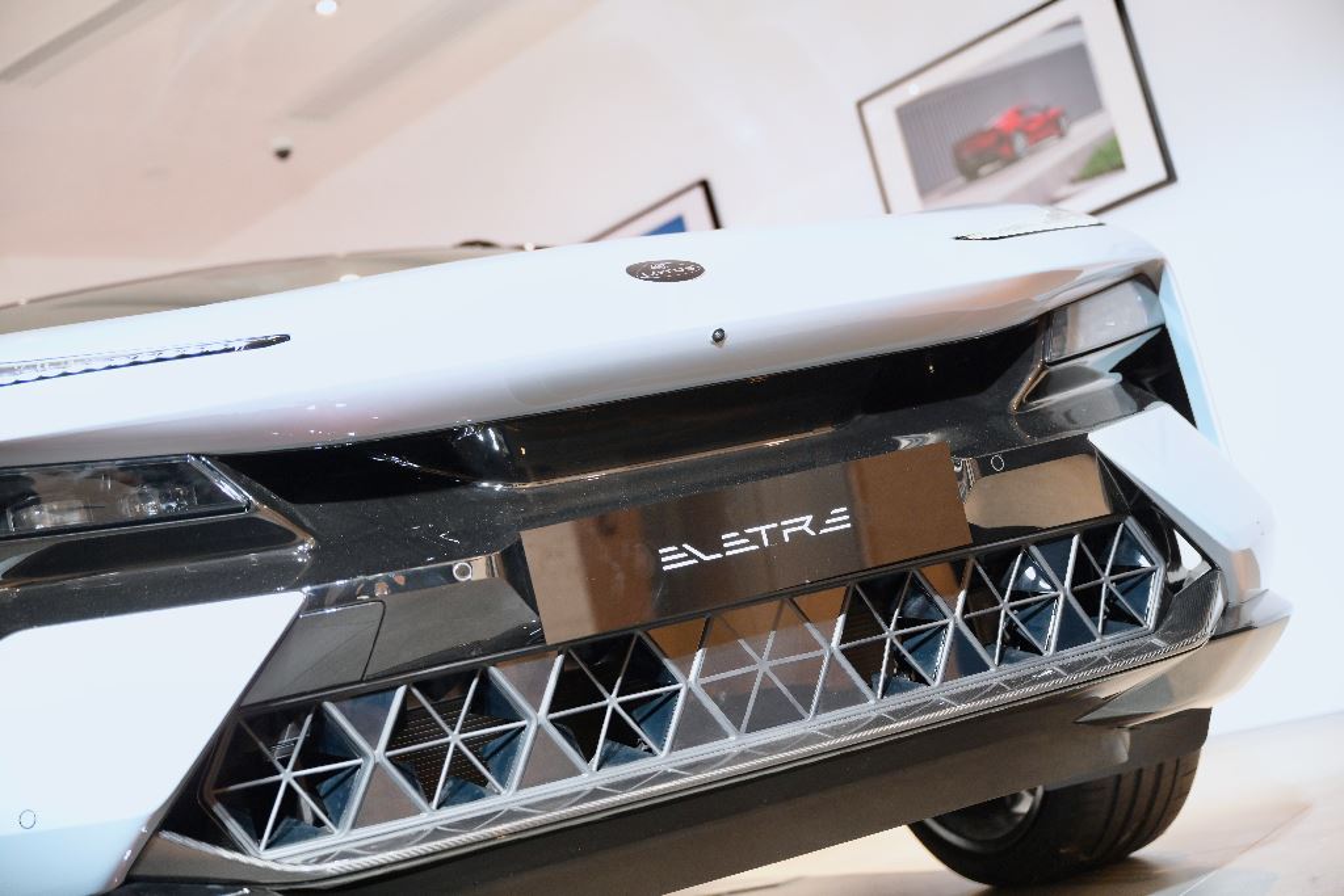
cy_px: 448
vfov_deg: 27.5
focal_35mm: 49
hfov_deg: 40.3
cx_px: 672
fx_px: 1829
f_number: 2.8
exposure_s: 1/100
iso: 2500
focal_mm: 49
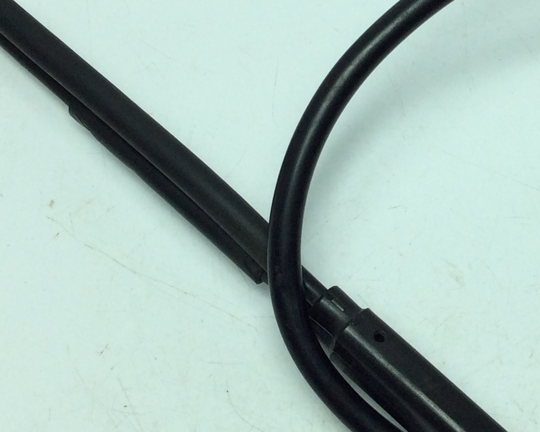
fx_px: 1326
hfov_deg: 22.9
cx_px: 382
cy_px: 165
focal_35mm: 83
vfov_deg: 18.5
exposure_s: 1/615
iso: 32
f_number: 2.4
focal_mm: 3.3
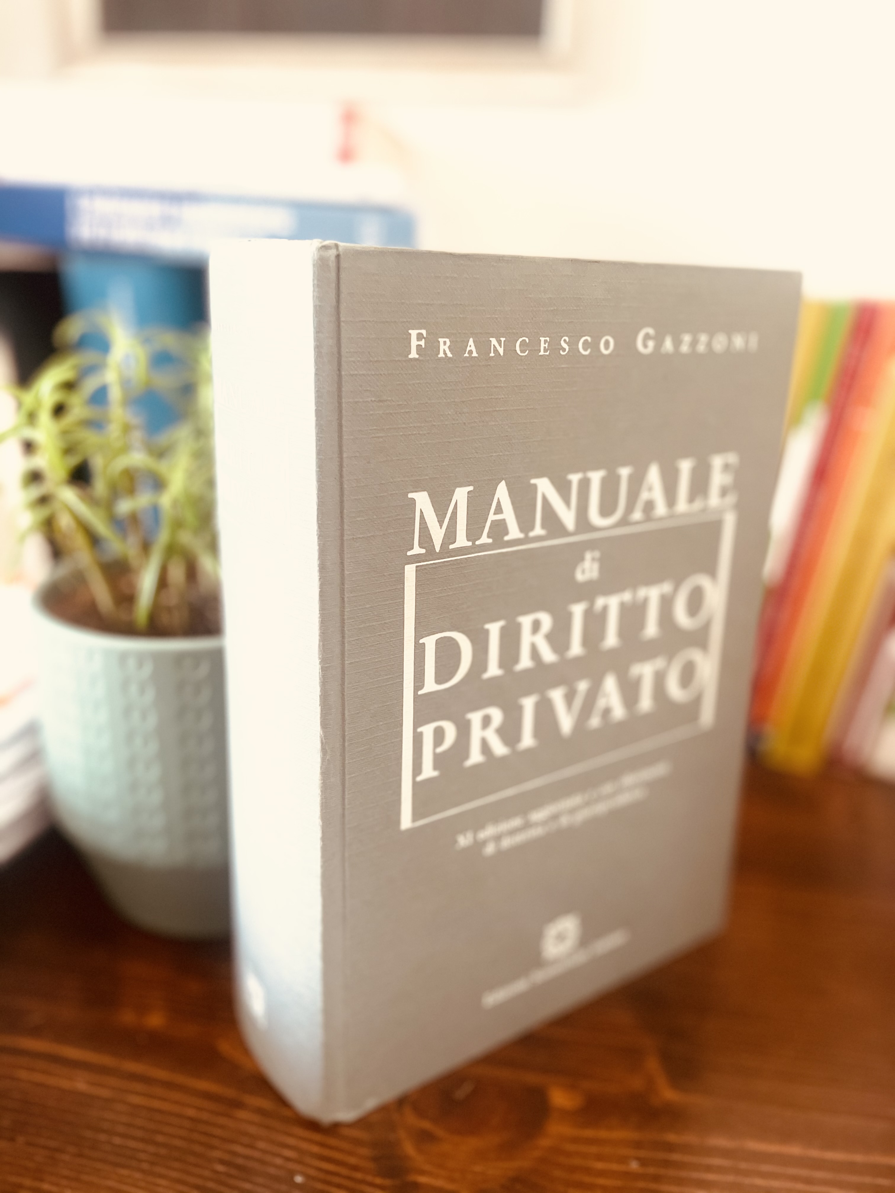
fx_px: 896
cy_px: 596
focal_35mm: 26
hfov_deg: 53.1
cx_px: 448
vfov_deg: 67.3
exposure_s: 1/60
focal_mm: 4.2
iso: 400
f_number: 1.6
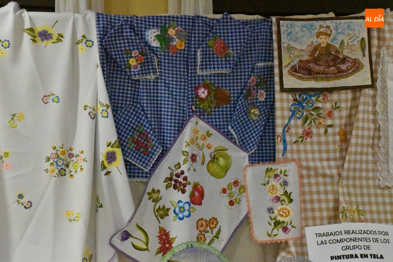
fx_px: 819
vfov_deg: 18.2
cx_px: 196
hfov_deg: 27.0
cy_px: 131
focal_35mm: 75
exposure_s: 1/320
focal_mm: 50
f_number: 9
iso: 25600
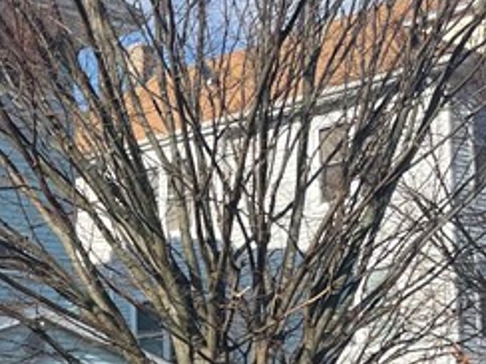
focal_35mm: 109
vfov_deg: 13.2
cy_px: 436
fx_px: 1530
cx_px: -233
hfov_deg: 16.5
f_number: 1.6
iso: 32
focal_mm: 4.2
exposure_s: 1/2353
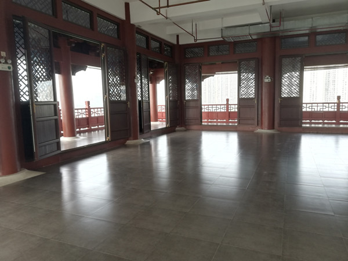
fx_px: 271
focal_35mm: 27
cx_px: 174
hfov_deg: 65.3
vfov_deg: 51.4
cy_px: 130
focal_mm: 3.81
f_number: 2.2
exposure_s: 1/124
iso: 50
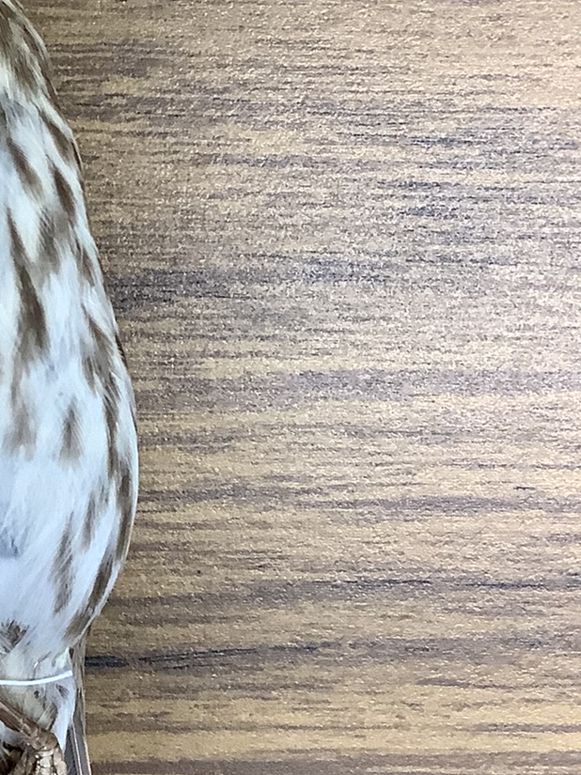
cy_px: 295
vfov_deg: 25.3
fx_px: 1725
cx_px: -15
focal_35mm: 77
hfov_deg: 18.6
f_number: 2.4
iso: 160
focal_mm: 3.3
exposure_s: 1/60
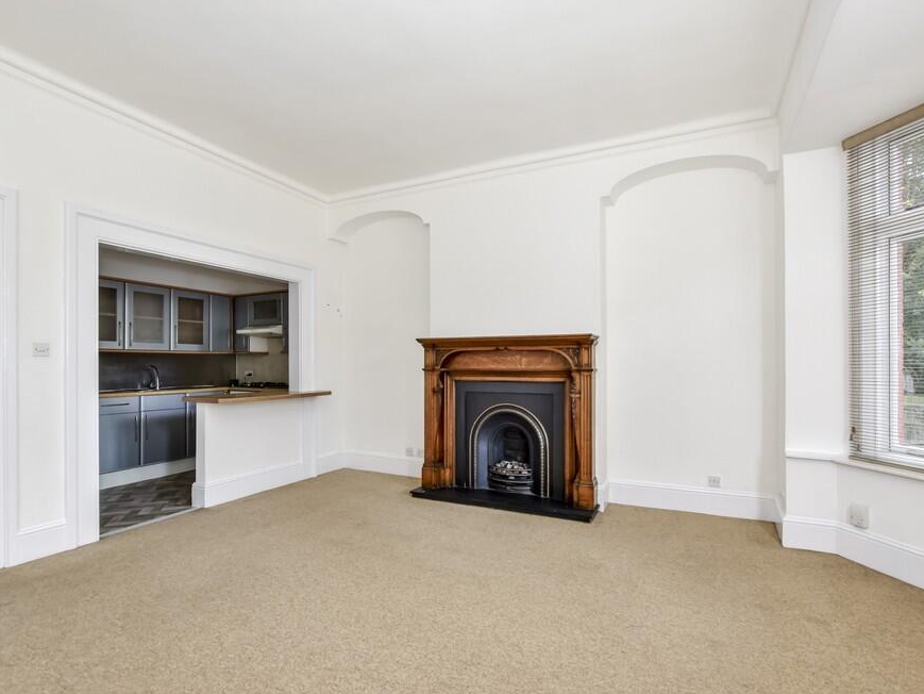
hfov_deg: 91.0
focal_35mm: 17
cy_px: 360
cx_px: 457
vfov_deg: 74.7
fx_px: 454
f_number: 8
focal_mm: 10
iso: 640
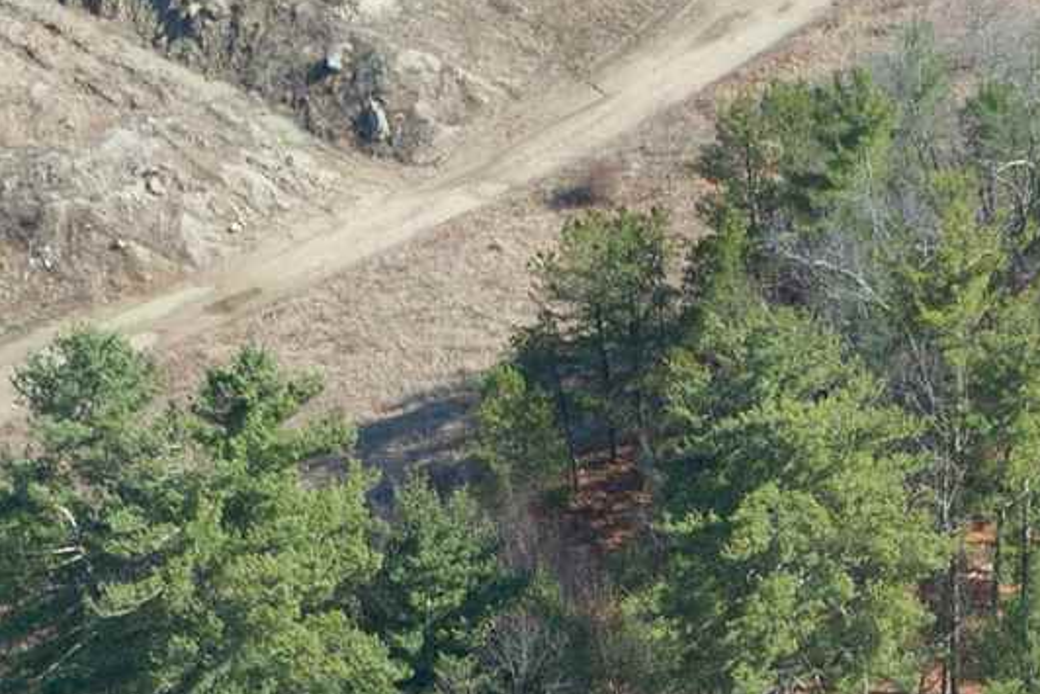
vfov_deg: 9.8
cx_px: 872
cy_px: 1554
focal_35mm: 127
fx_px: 3670
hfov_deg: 16.0
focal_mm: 8.4
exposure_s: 1/1000
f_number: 2.8
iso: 120
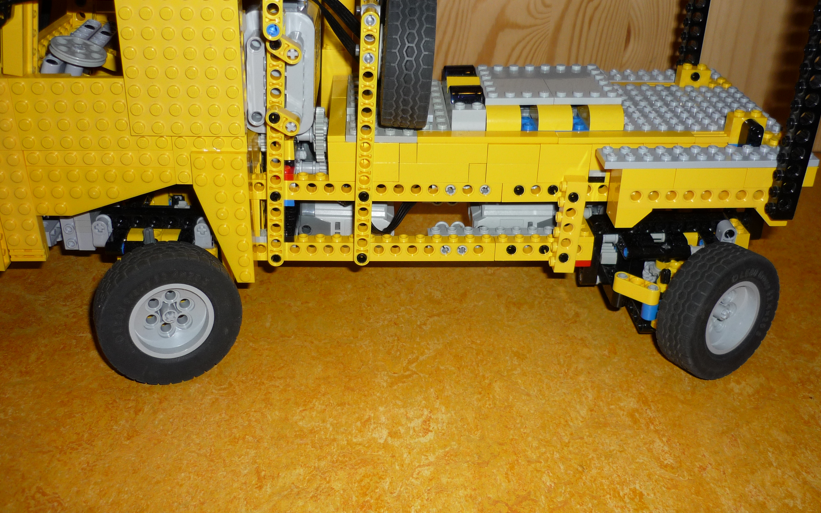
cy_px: 216
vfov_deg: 35.3
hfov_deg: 54.0
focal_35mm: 36
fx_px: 805
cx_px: 408
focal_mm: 5.5
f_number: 2.8
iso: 100
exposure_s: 1/30
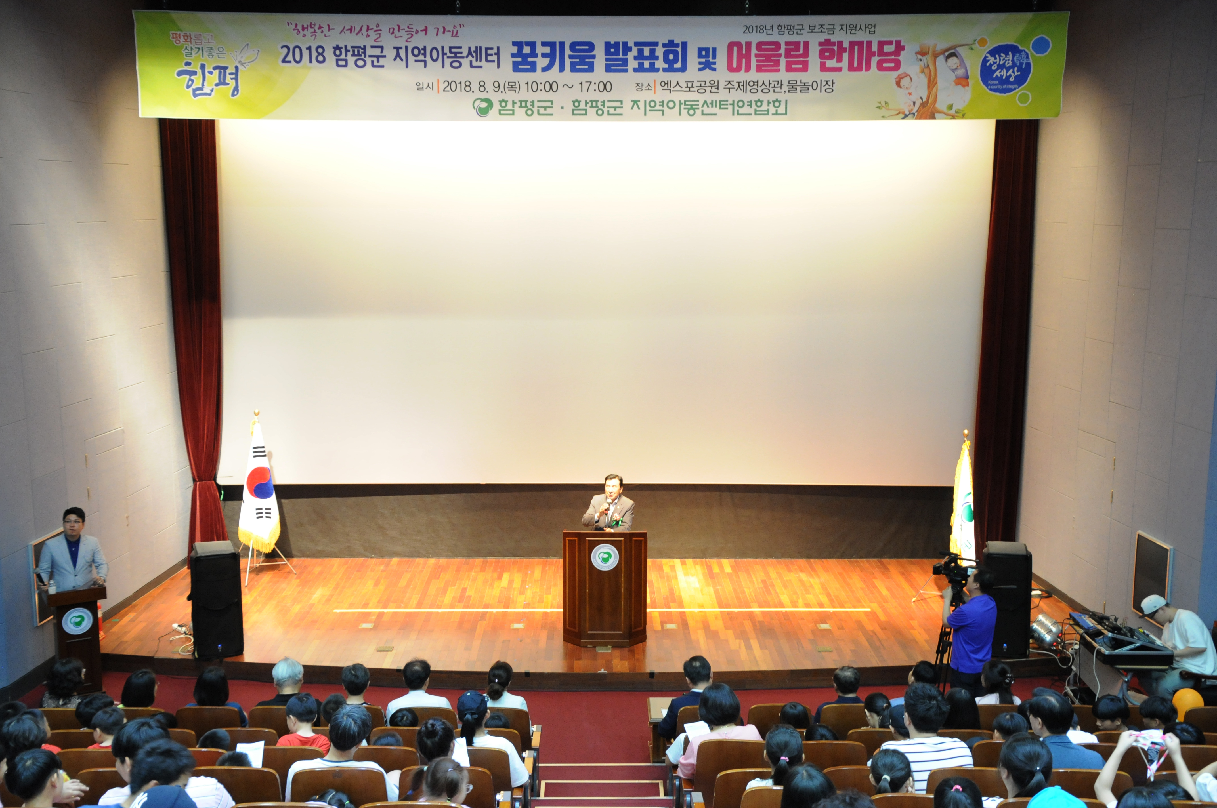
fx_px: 1216
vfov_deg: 36.8
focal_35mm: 36
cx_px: 608
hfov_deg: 53.2
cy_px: 404
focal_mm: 24
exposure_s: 1/30
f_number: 3.8
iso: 1250
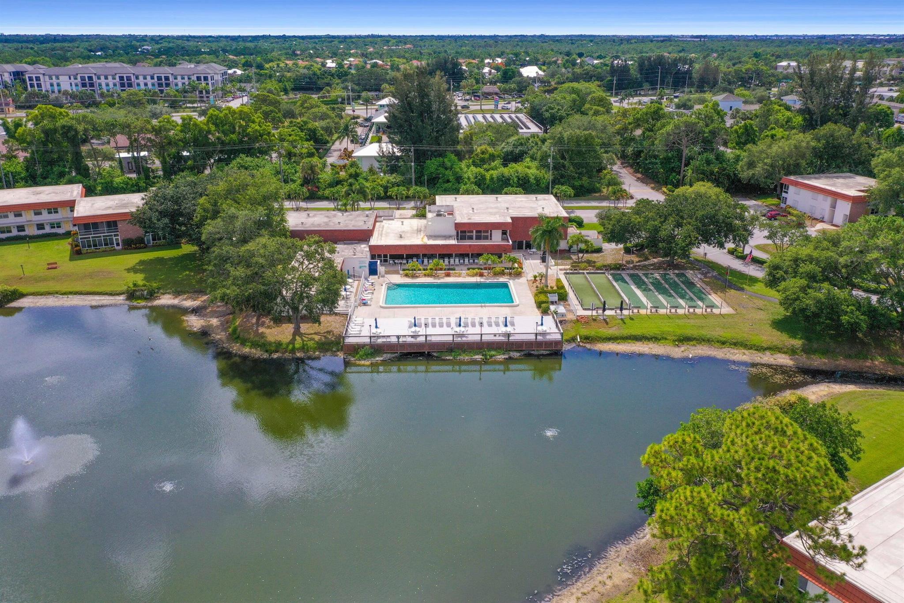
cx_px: 452
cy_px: 302
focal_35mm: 28
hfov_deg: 65.5
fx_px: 703
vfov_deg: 46.4
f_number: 6.3
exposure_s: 1/500
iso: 100
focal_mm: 10.26
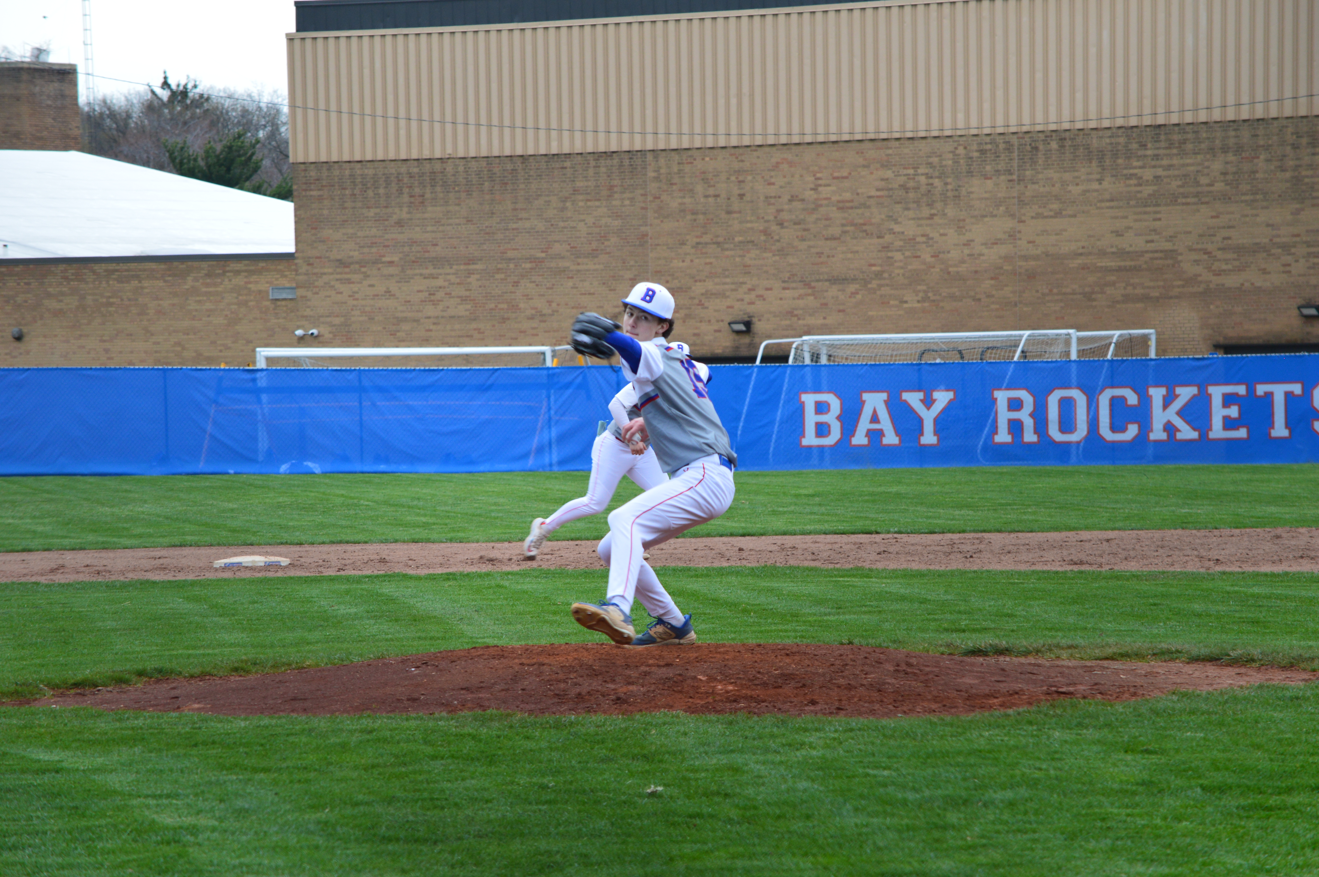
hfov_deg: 11.0
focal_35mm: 188
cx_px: 660
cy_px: 438
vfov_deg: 7.3
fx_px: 6864
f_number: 9
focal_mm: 125
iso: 400
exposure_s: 1/125
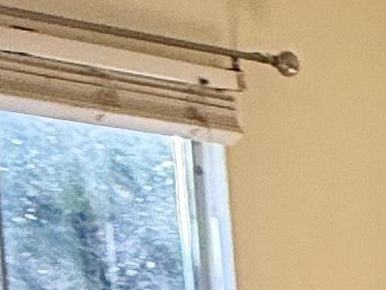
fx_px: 1149
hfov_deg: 15.2
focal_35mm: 103
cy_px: 502
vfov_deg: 13.1
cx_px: 782
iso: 100
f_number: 2.2
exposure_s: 1/99
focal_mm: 2.22
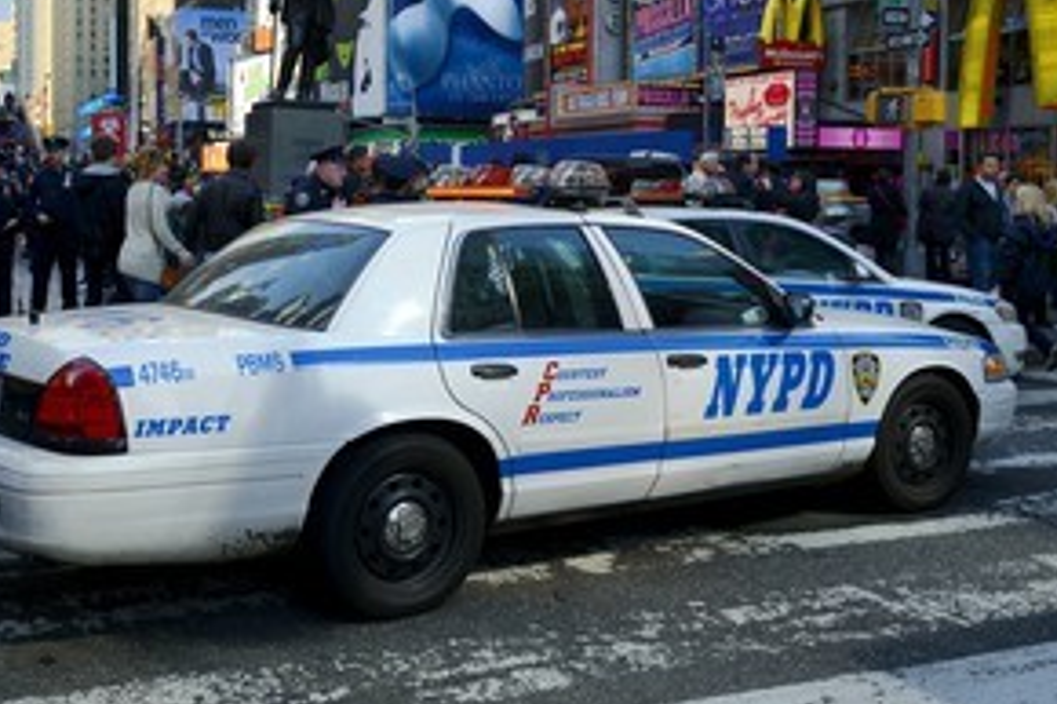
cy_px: 248
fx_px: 1320
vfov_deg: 29.7
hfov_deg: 43.5
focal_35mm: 45
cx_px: 450
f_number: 7.1
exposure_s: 1/500
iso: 400
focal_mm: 31
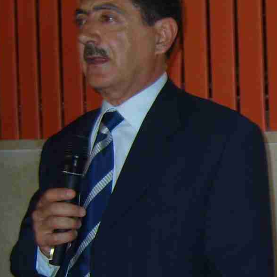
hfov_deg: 40.0
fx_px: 380
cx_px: 138
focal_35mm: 42
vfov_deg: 40.0
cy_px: 142
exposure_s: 1/30
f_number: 2.8
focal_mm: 7.4
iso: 100
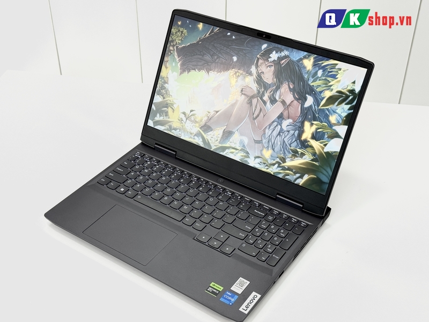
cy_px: 161
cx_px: 214
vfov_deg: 30.3
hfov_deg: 39.7
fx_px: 595
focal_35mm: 48
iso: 64
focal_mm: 6.76
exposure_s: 1/100
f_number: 1.78
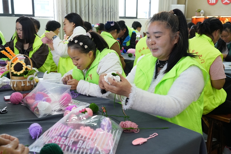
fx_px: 237
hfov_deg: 51.9
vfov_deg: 35.9
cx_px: 116
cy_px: 77
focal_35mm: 37
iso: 3200
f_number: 5.6
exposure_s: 1/125
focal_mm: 37
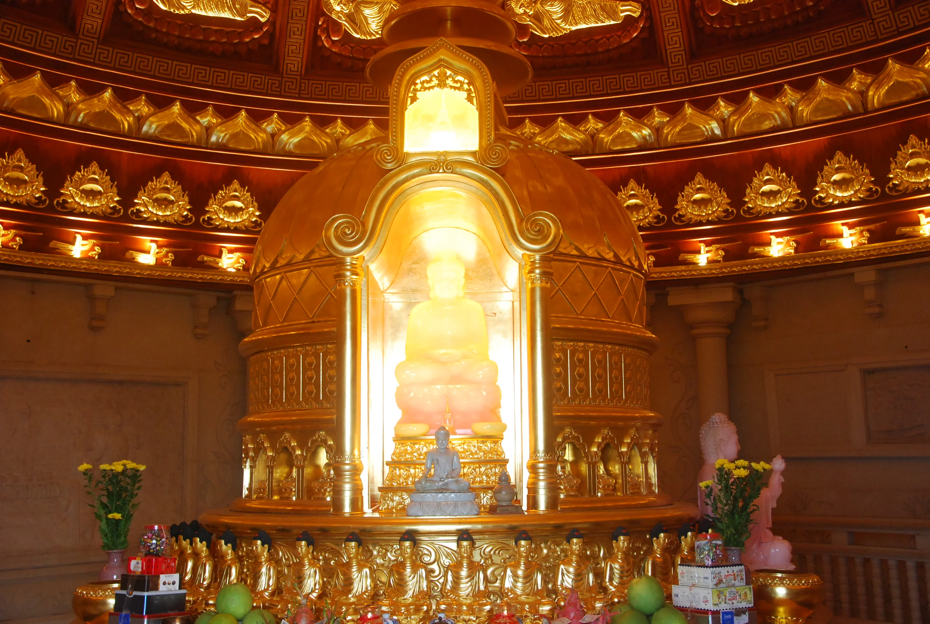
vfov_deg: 30.0
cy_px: 312
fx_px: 1165
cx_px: 465
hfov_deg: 43.5
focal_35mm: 45
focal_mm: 30
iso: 800
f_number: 5
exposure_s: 1/80
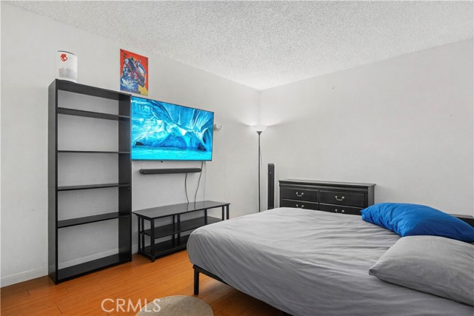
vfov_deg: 67.4
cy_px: 158
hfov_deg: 90.0
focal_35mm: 18
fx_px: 237
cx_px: 237
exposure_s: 1
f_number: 7.1
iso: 250
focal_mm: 18
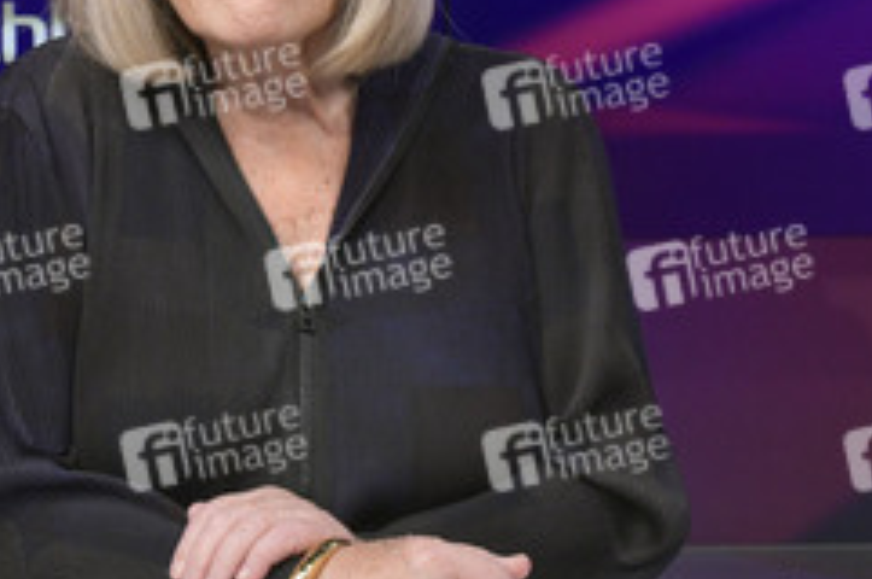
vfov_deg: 22.4
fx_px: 1451
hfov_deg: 33.0
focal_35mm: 60
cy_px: 177
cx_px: 262
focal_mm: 32
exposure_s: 1/200
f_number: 6.3
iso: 2000
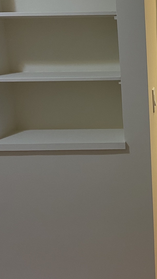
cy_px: 119
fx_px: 392
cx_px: 183
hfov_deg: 21.2
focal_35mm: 53
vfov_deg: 39.1
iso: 100
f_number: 1.8
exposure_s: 1/60
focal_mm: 4.25
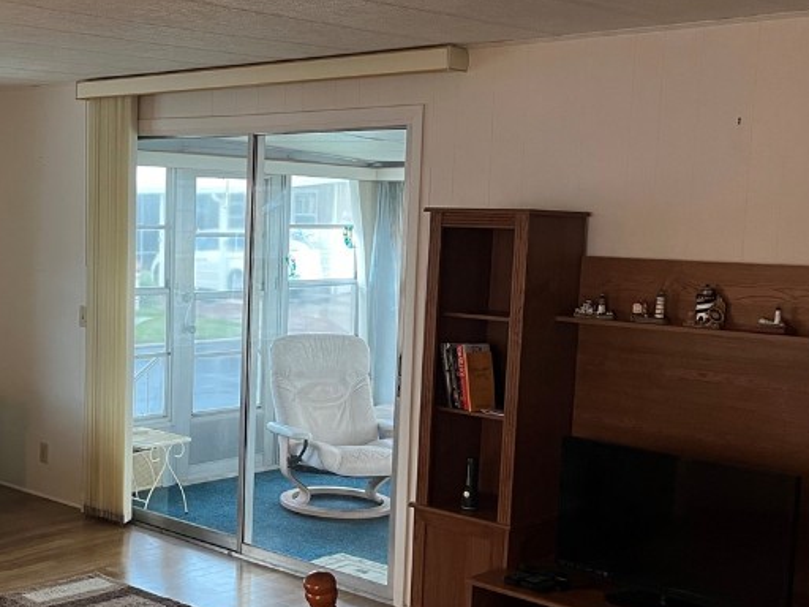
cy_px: 345
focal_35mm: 52
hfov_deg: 35.5
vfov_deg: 28.0
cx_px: 150
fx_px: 1215
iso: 250
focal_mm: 5.1
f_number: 1.6
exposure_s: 1/60
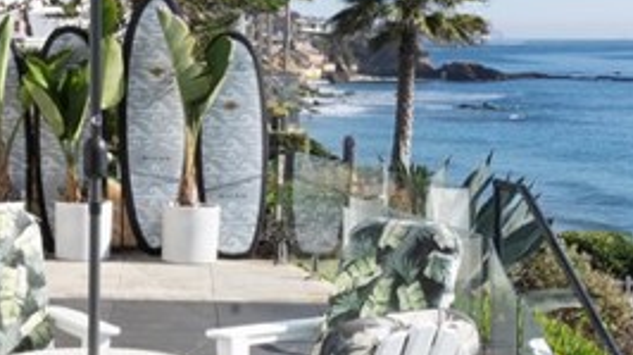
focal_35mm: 109
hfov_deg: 19.6
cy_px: 15
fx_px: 1828
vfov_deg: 11.0
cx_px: 186
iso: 640
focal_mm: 27
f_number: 22
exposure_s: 1/50
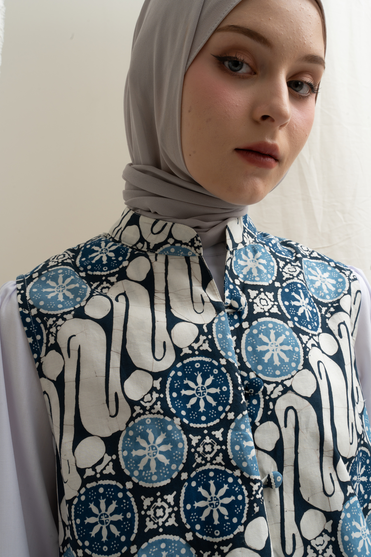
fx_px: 634
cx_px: 186
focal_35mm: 41
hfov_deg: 32.6
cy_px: 278
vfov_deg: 47.4
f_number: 16
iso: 100
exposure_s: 1/160
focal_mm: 41
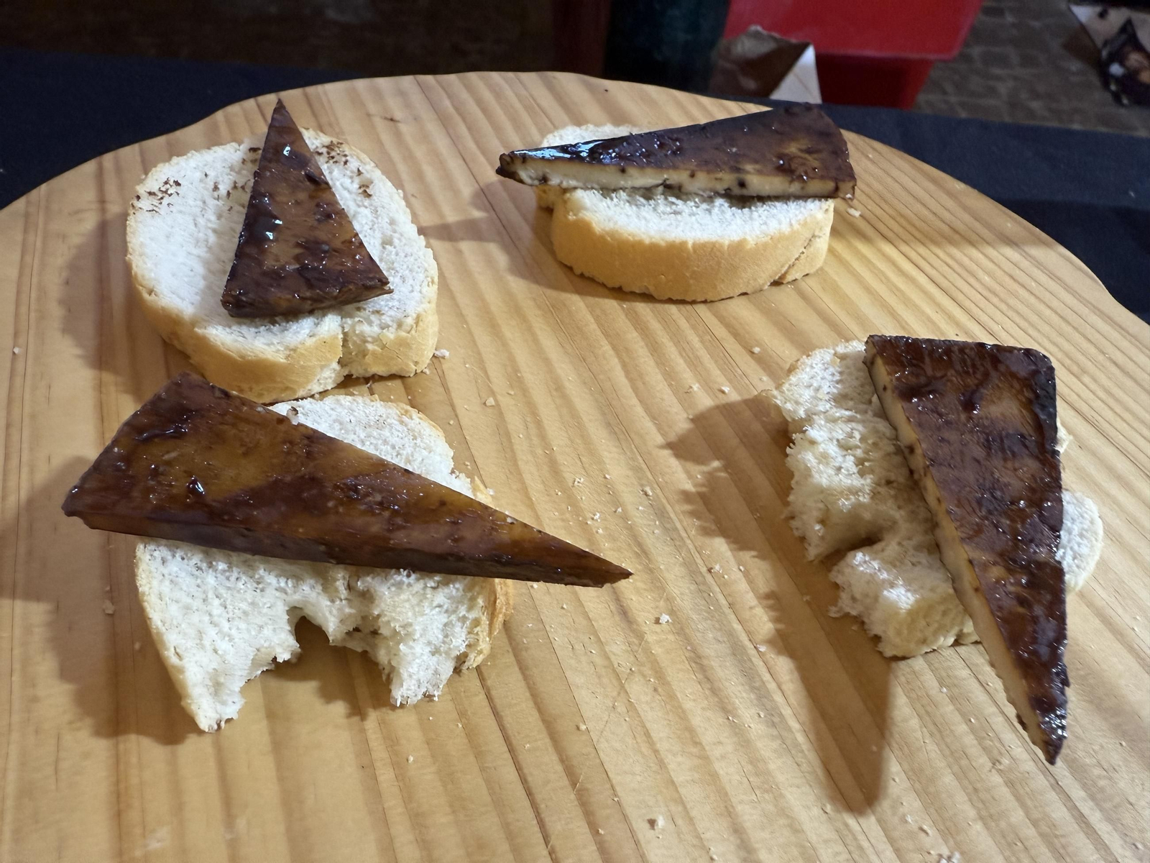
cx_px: 575
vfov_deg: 56.8
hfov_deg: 71.6
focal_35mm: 24
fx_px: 797
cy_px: 432
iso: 200
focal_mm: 2.22
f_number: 2.2
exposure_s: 1/50
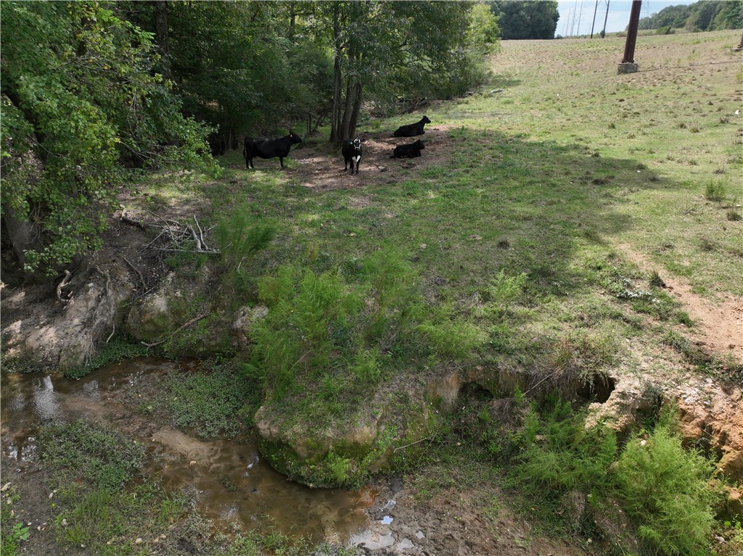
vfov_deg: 56.8
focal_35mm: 24
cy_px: 278
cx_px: 372
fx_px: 515
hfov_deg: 71.6
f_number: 2.8
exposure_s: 1/240
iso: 200
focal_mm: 12.29
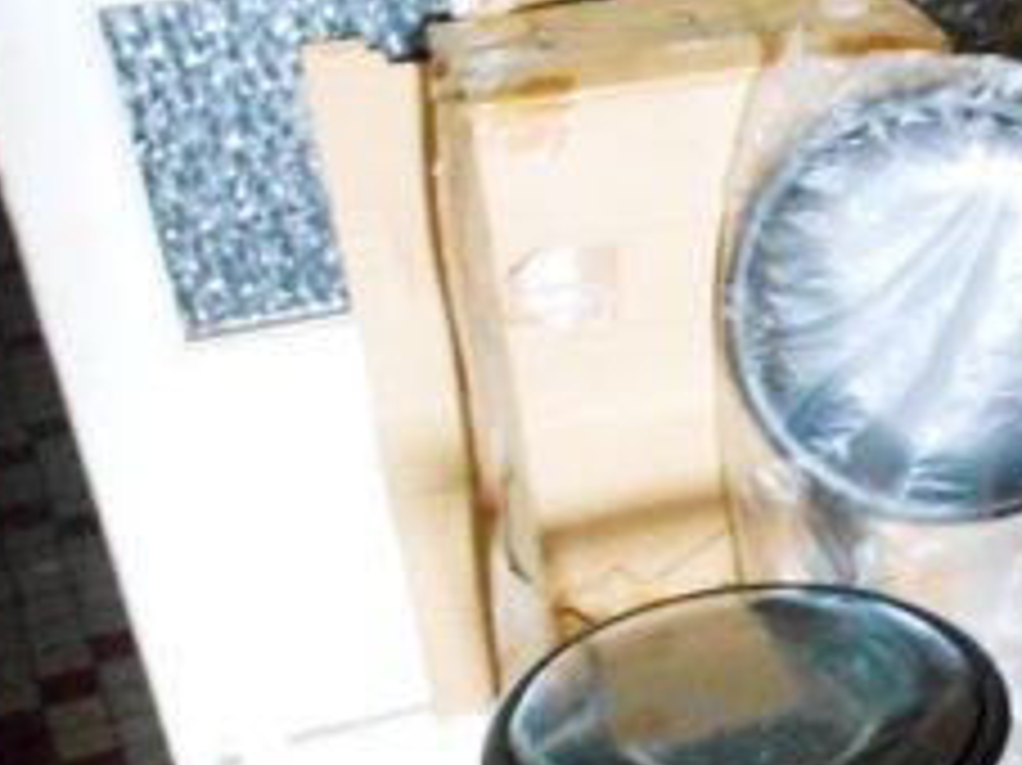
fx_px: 2125
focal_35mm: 72
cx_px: 1013
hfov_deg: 25.7
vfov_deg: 20.0
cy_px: 695
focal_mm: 5.8
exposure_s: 1/13
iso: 800
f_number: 3.6
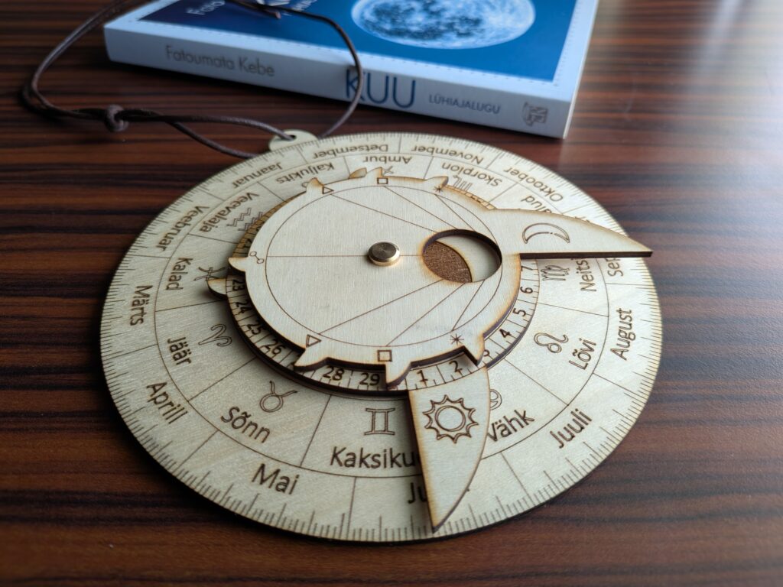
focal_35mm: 24
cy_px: 294
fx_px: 543
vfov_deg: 56.8
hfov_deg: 71.6
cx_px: 392
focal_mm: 4.53
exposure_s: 1/25
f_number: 1.7
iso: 30
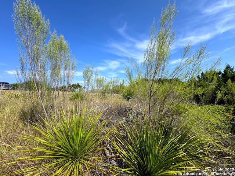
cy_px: 88
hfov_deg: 102.1
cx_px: 118
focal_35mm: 14
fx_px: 95
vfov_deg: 85.7
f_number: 2.2
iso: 50
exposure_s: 1/1976
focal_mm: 2.22
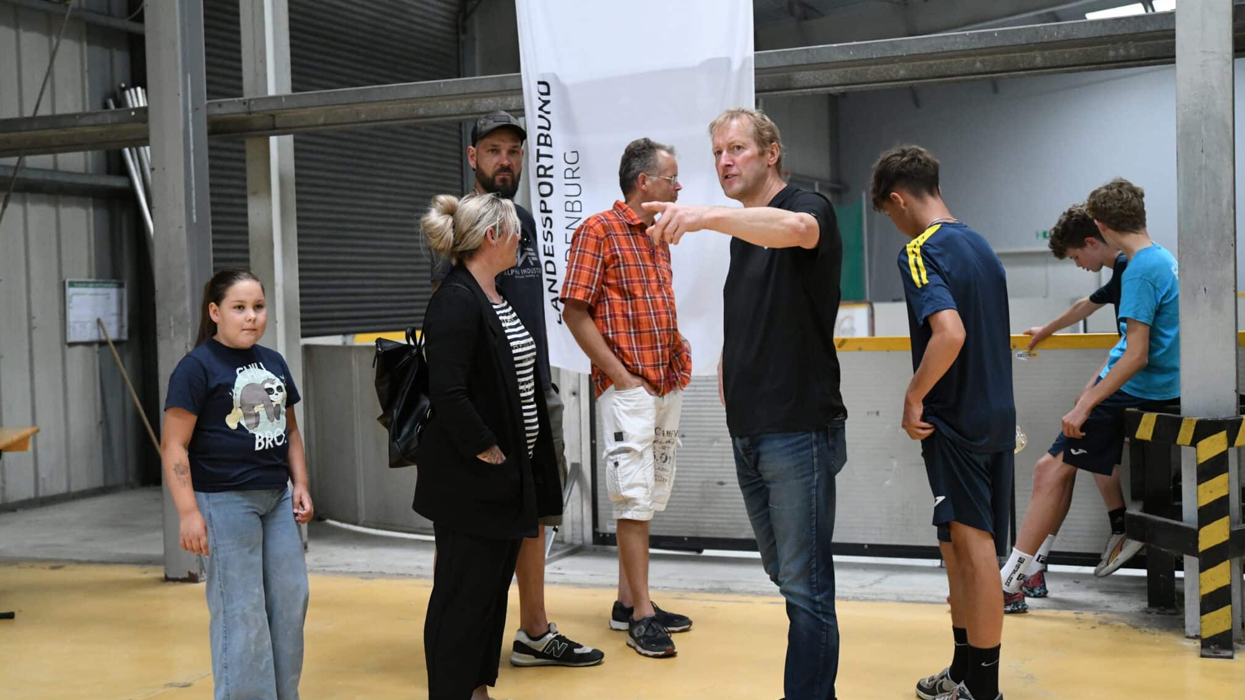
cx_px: 614
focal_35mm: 48
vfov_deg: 24.9
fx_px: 1585
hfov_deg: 42.9
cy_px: 336
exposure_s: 1/1250
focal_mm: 45
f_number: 2.8
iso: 8000
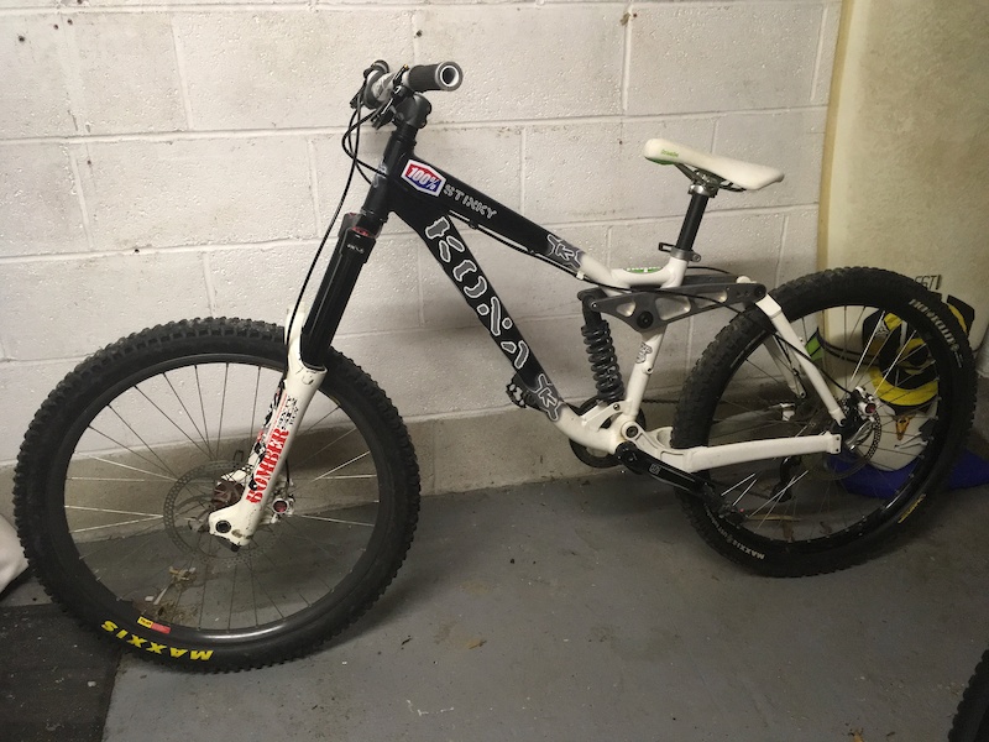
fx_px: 829
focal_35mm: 29
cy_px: 371
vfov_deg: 48.2
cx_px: 494
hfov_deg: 61.7
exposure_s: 1/20
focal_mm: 4.15
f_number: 2.2
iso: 200
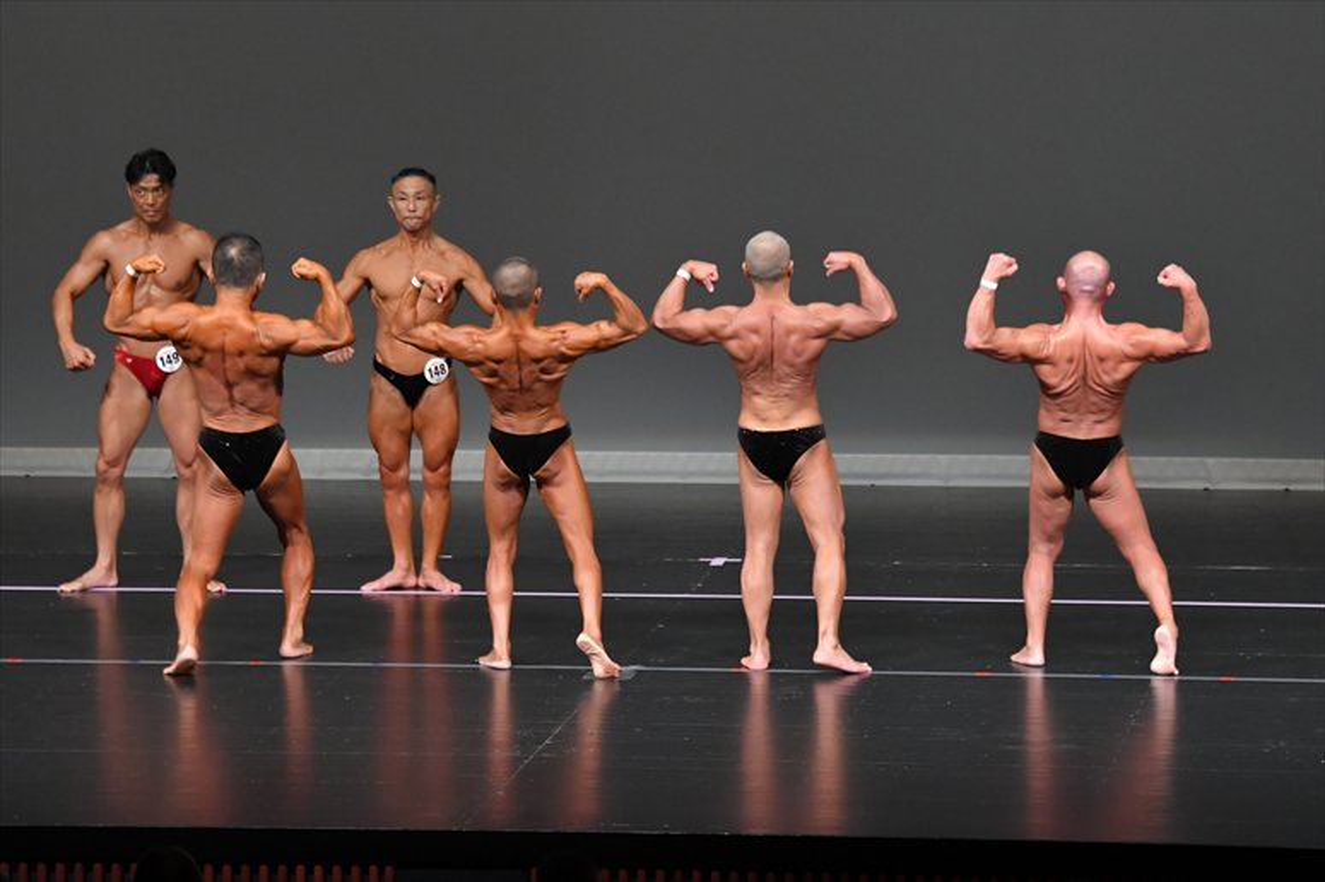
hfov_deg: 10.2
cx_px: 662
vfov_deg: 6.8
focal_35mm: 202
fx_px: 7431
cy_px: 441
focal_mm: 135
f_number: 5.6
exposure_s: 1/400
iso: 4000
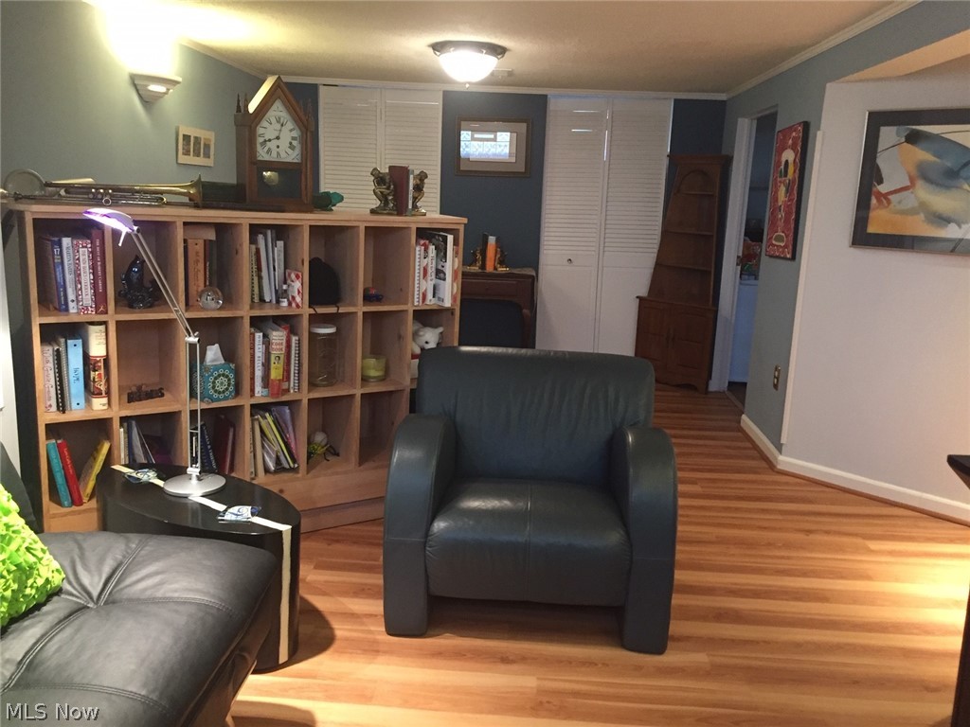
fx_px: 813
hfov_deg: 61.7
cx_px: 485
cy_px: 364
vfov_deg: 48.2
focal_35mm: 29
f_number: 2.2
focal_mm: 4.15
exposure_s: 1/24
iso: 250
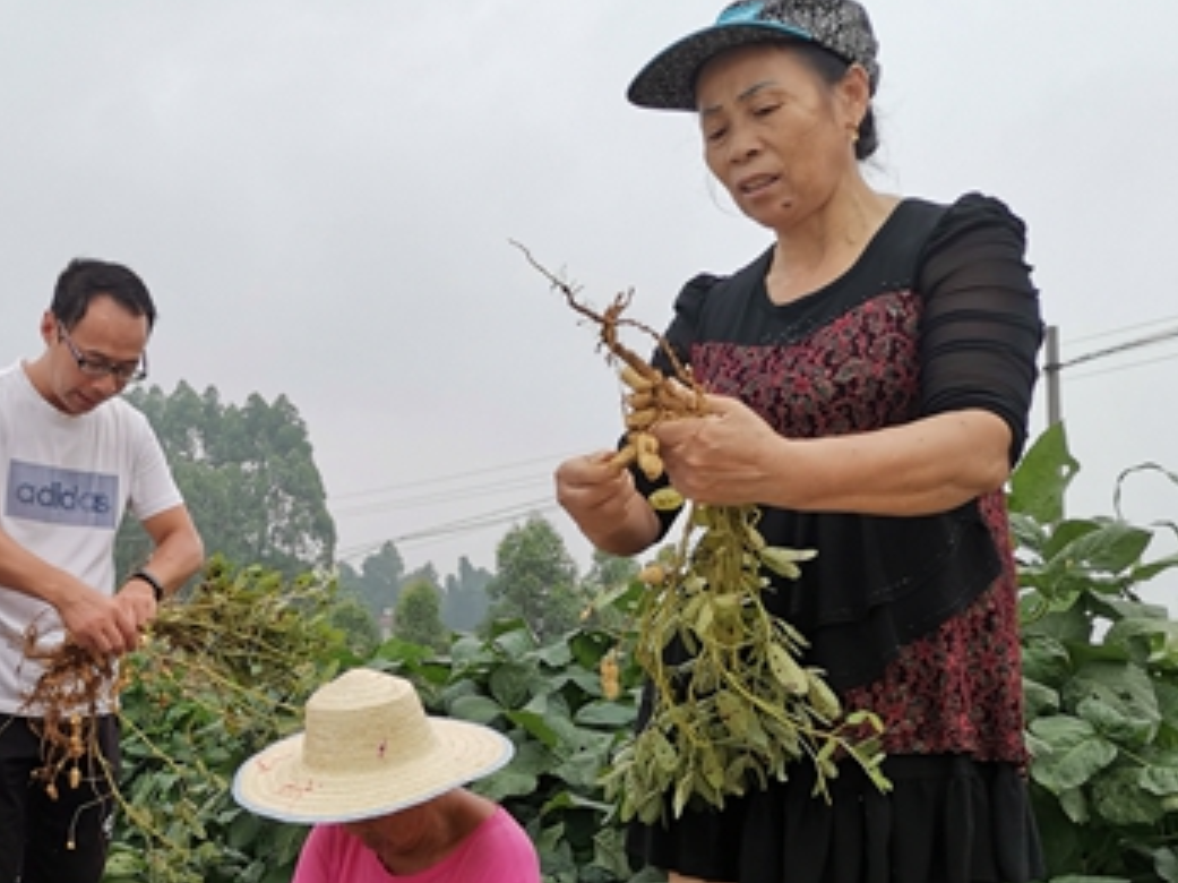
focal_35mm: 48
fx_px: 1633
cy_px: 571
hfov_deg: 37.8
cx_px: 194
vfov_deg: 30.1
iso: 50
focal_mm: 4.75
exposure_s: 1/1046
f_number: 1.8
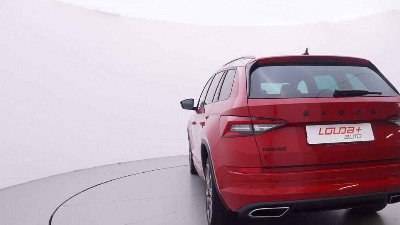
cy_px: 143
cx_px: 261
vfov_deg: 35.7
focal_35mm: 33
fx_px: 347
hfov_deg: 58.8
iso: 200
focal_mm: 15
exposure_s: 1/80
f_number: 5
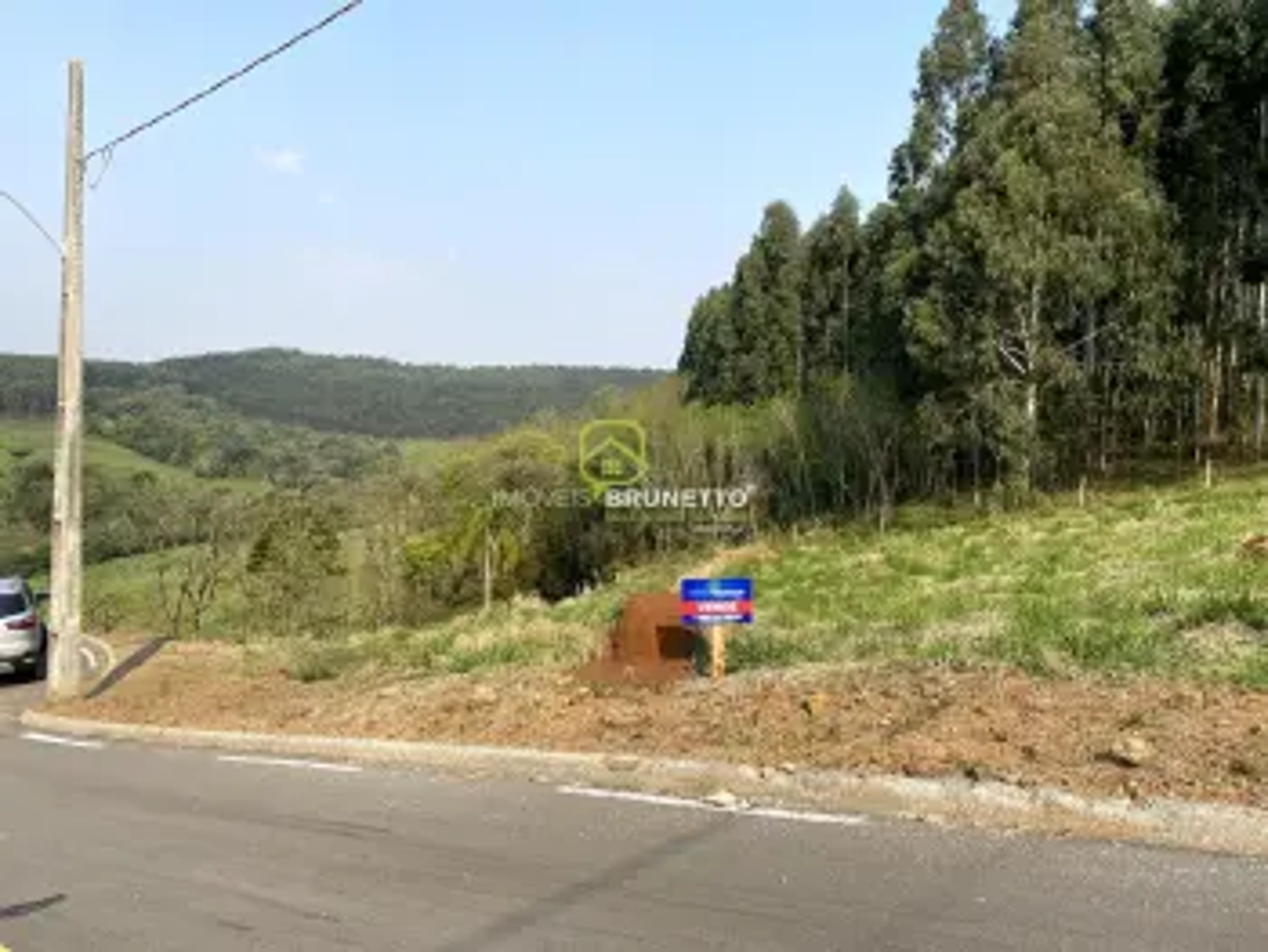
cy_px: 476
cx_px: 634
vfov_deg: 53.1
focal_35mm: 26
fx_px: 953
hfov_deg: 67.3
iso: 32
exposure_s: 1/1808
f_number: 1.8
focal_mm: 4.25
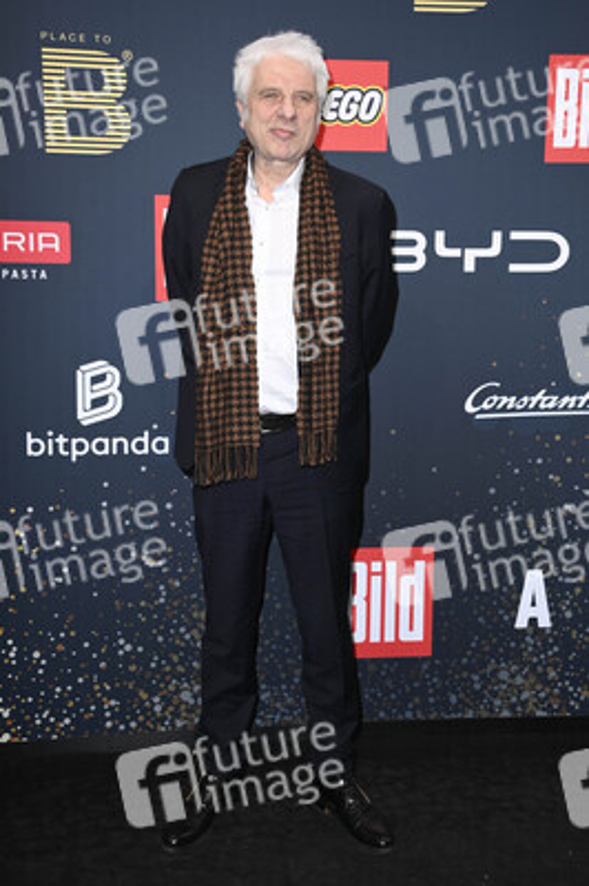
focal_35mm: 45
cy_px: 443
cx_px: 294
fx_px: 1106
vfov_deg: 43.6
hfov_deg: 29.8
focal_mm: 45
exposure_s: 1/250
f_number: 5.6
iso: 320
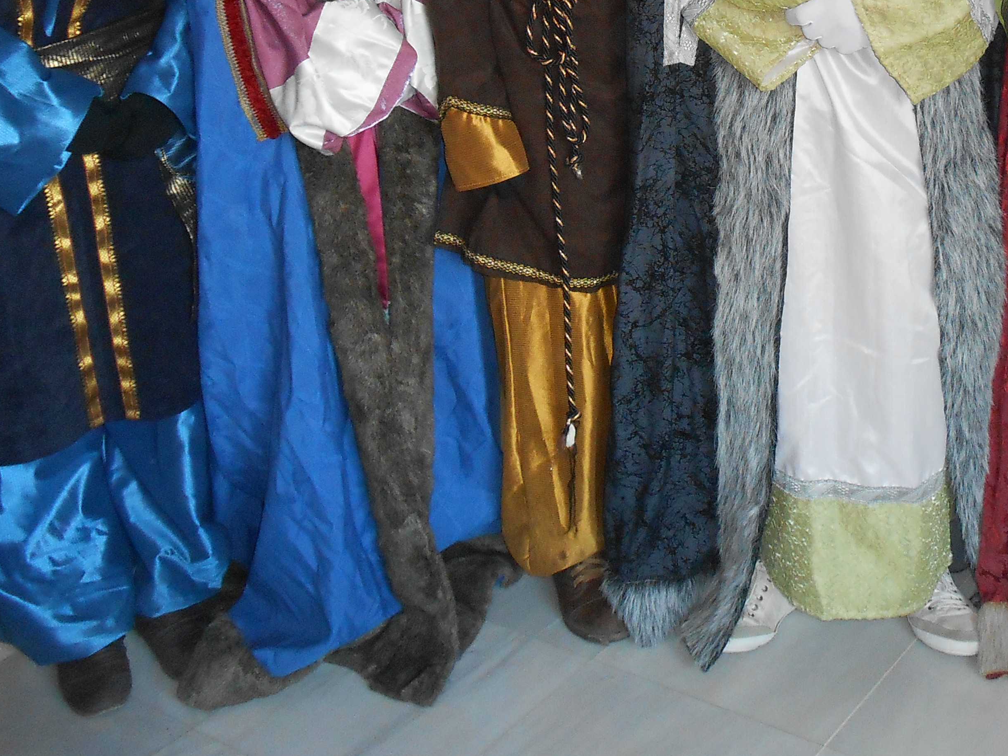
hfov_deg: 37.8
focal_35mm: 49
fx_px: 1427
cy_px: 49
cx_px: 775
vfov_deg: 28.3
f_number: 3.5
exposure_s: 1/25
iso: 250
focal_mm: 4.6
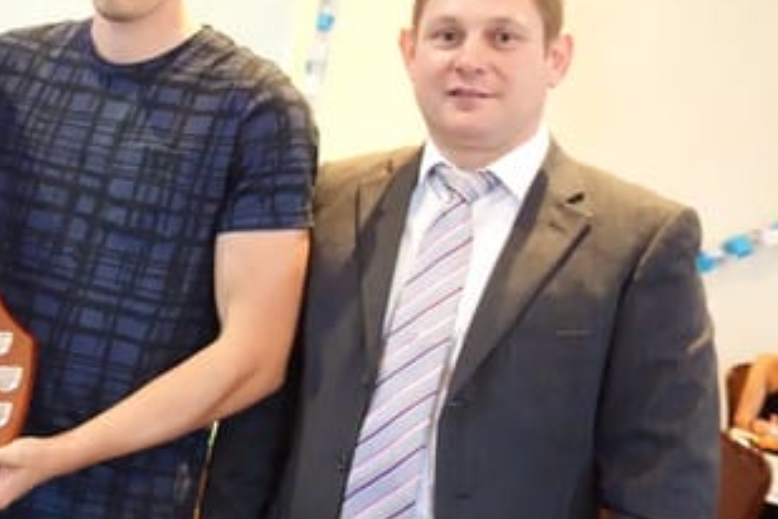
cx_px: 103
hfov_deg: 28.7
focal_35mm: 68
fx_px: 1469
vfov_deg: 19.9
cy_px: 146
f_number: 2.8
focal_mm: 13.09
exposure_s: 1/8
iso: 3200
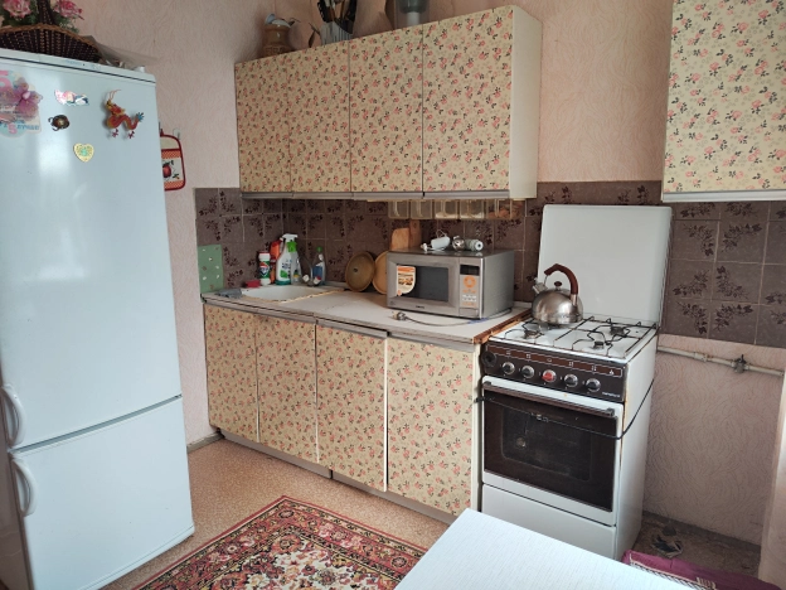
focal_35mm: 24
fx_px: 545
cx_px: 393
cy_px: 295
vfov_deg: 56.8
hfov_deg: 71.6
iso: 241
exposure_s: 1/100
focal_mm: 5.59
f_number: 1.88
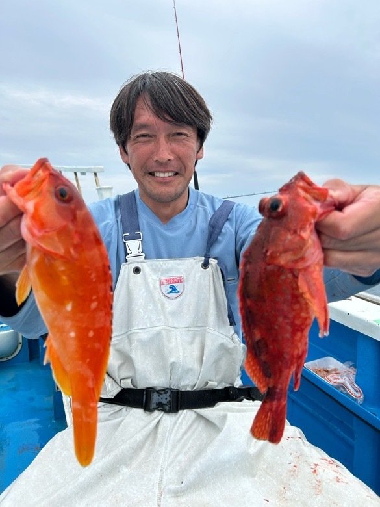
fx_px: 381
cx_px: 190
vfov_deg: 67.3
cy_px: 254
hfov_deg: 53.1
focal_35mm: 26
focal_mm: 5.7
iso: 50
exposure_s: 1/3704
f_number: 1.5
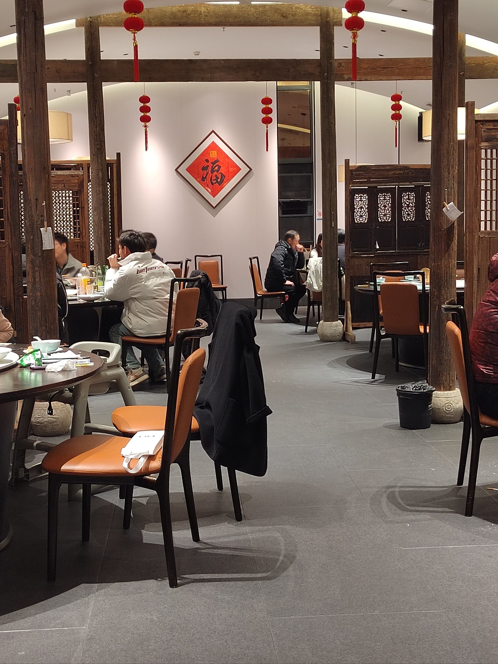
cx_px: 249
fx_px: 882
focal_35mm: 46
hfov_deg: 31.5
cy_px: 332
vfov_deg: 41.2
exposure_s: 1/50
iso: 1088
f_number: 1.9
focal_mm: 5.52
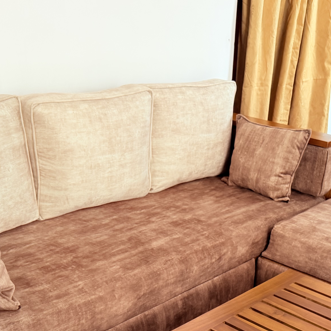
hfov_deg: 32.5
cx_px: 225
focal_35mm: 52
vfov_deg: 31.9
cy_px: 264
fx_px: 563
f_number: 1.78
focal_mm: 6.76
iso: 200
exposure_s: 1/106
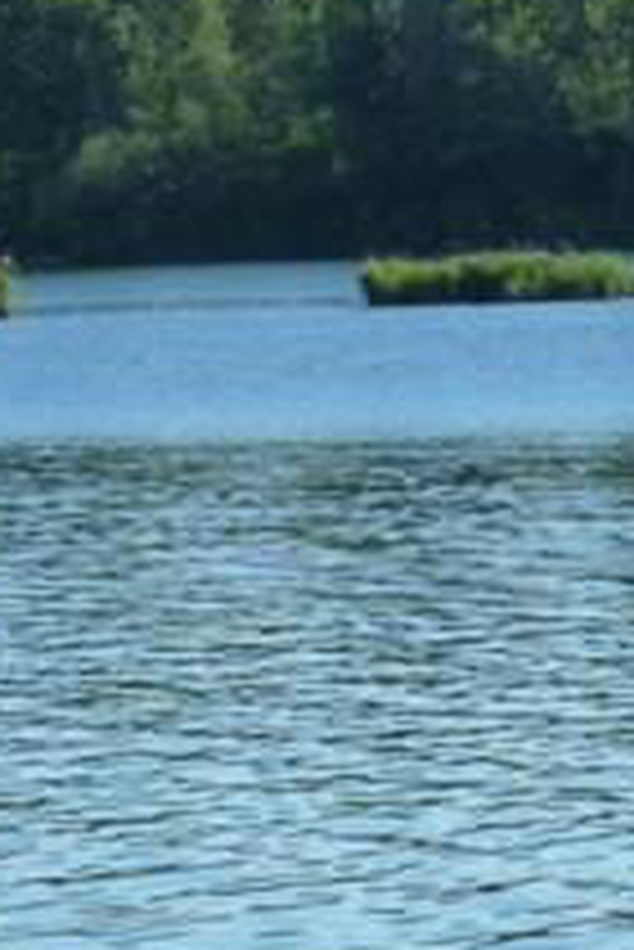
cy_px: 707
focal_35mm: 362
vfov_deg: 5.7
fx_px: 9546
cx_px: 393
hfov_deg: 3.8
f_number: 5.6
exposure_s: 1/250
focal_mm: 22.3
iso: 125
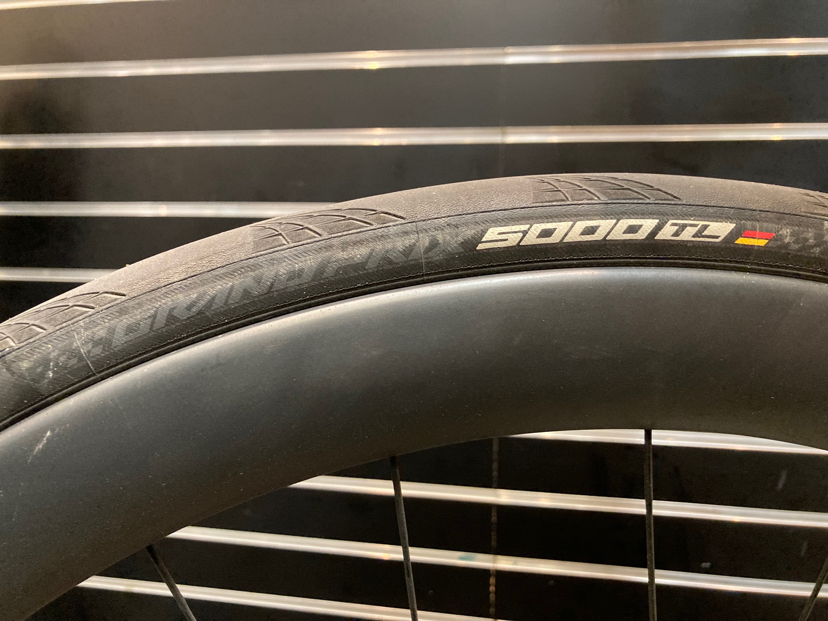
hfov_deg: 63.4
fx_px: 670
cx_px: 414
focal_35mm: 28
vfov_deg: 49.7
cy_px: 310
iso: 320
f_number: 1.8
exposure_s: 1/25
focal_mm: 3.99
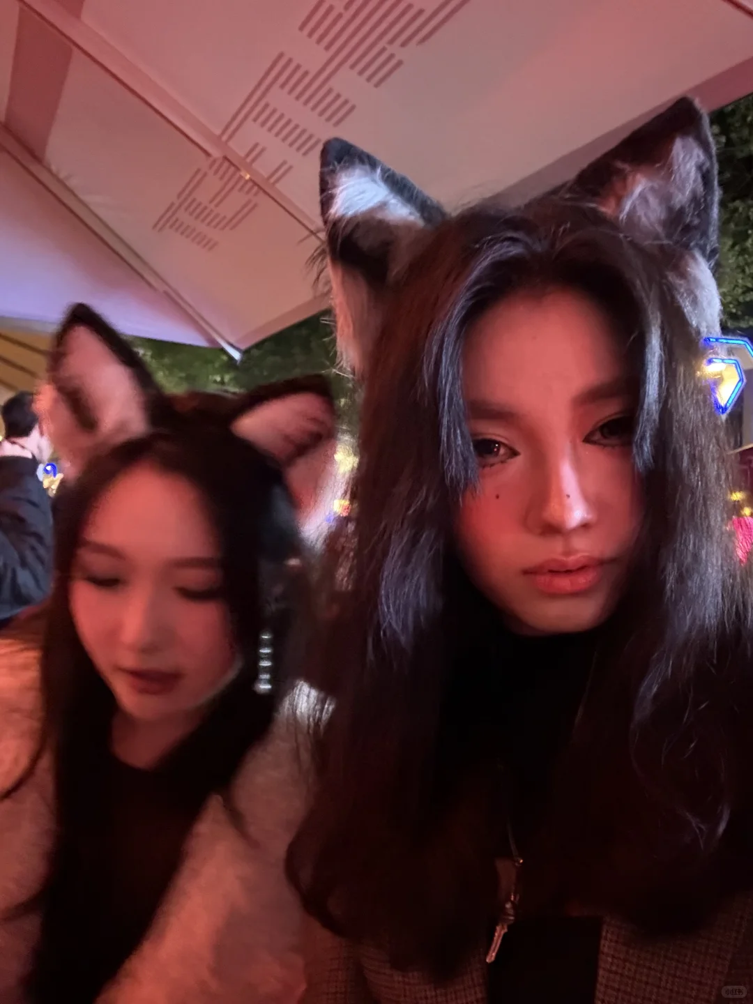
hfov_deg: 58.9
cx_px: 376
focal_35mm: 23
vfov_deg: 73.9
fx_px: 667
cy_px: 502
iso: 1600
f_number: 1.9
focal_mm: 2.69
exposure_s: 1/17
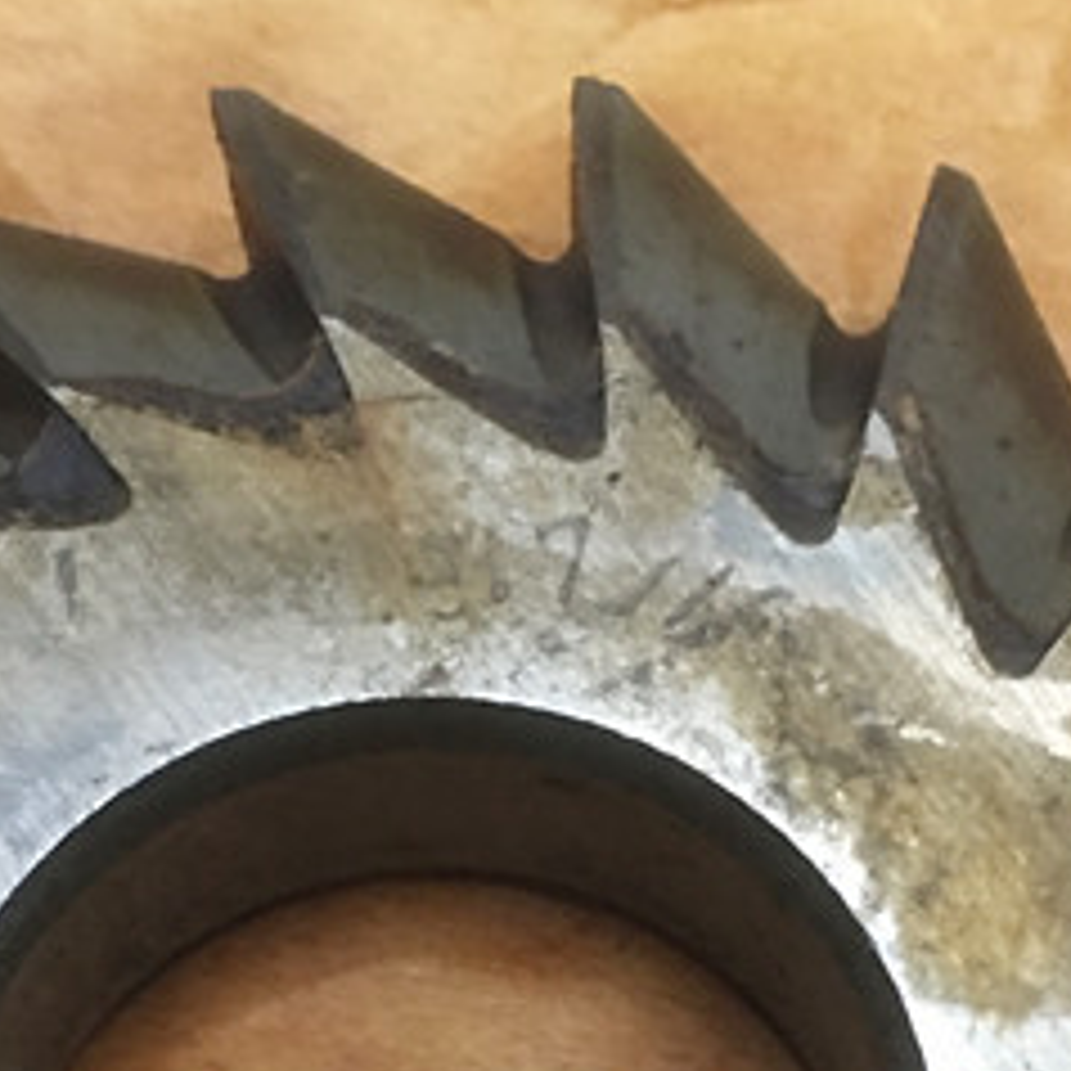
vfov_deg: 19.3
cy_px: 1210
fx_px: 3010
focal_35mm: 86
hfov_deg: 20.1
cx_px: 400
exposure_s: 1/10
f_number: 2.2
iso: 80
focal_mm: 4.15
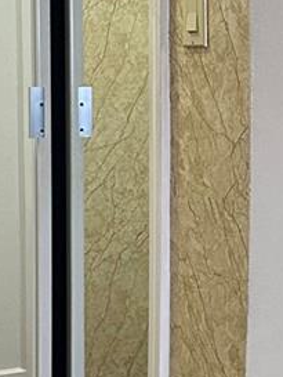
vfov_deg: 14.6
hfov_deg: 10.7
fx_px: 1470
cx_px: 369
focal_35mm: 135
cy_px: 186
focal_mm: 6.86
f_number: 1.78
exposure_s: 1/60
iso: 320
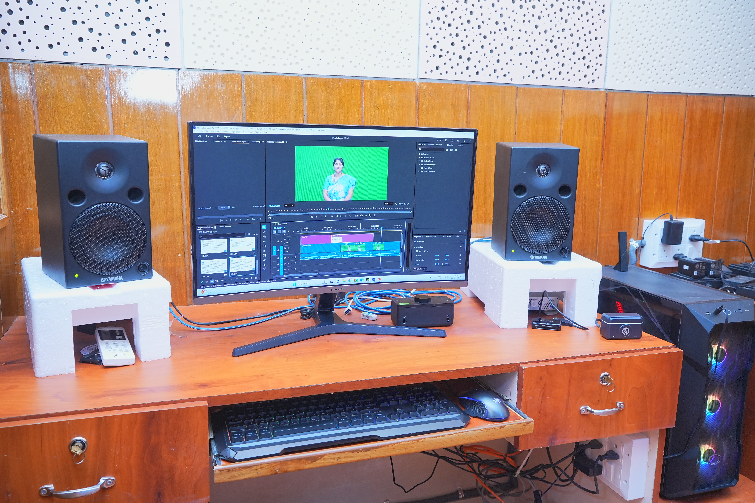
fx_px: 608
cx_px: 378
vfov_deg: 45.0
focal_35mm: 29
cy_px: 252
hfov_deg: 63.7
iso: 1600
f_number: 5
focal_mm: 29
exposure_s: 1/100
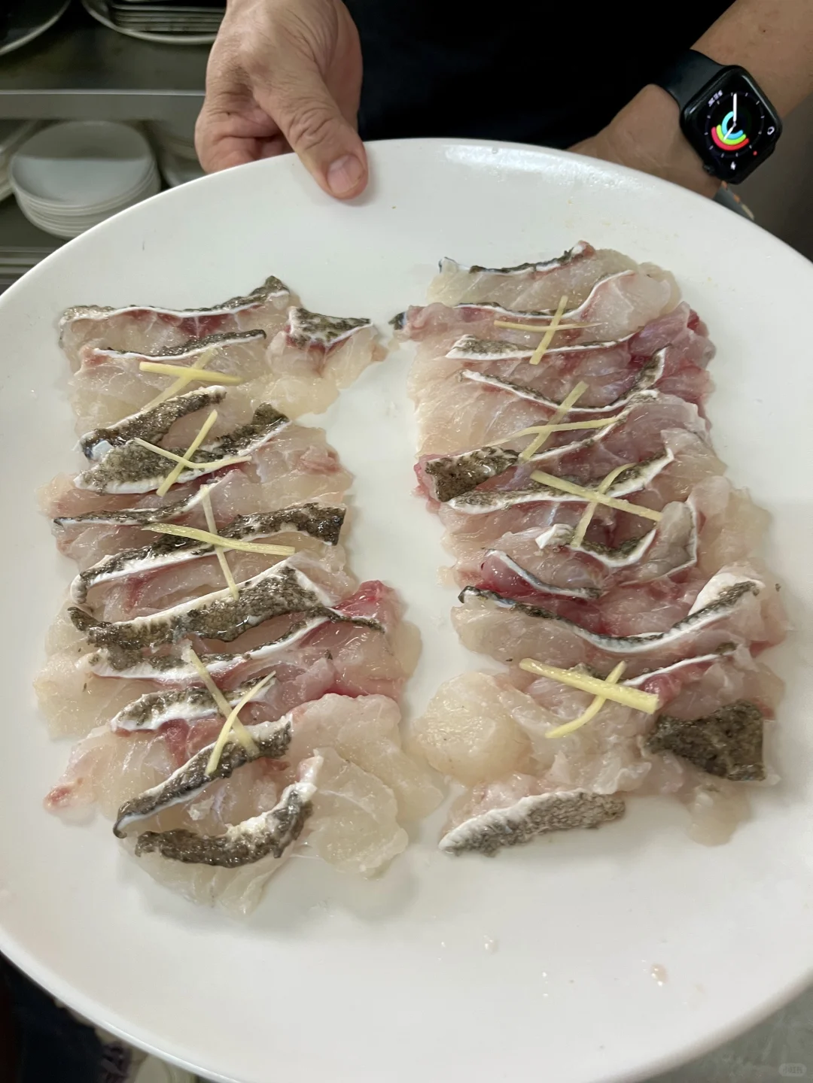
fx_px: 814
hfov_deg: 53.1
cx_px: 406
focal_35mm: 26
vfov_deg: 67.3
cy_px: 542
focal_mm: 5.1
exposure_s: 1/60
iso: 100
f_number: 1.6
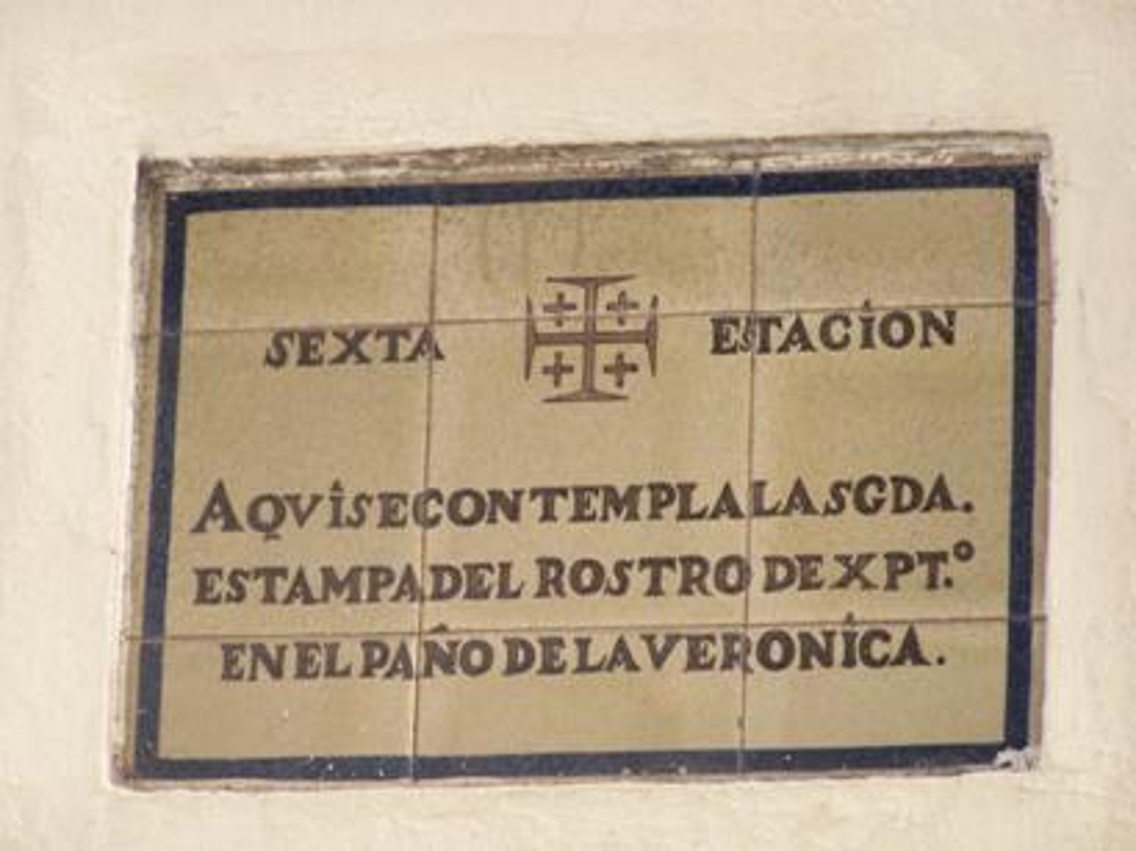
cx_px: 568
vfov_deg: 7.1
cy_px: 426
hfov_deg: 9.5
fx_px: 6855
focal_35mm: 209
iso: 140
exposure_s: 1/160
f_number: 3.2
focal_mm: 34.6
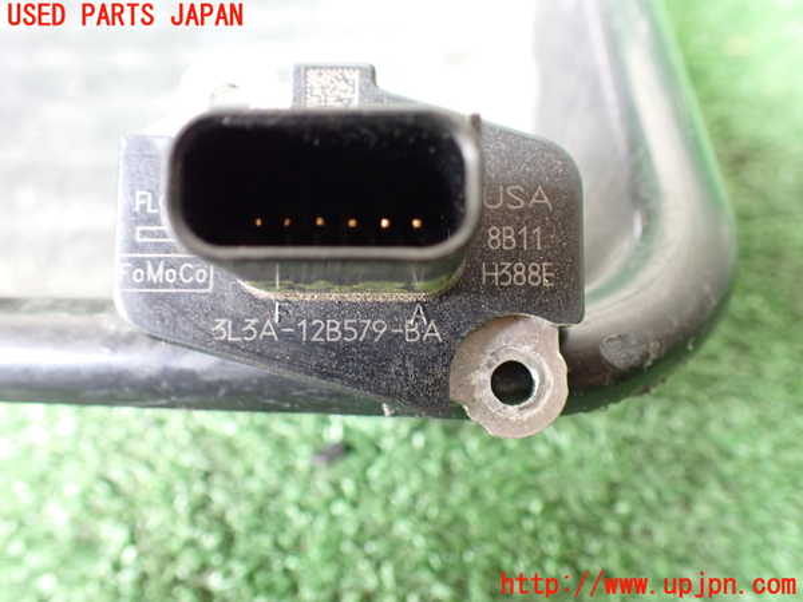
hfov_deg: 60.0
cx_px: 402
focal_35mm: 30
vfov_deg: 46.8
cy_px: 301
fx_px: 696
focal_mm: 5.4
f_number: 2.3
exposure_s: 1/30
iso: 800
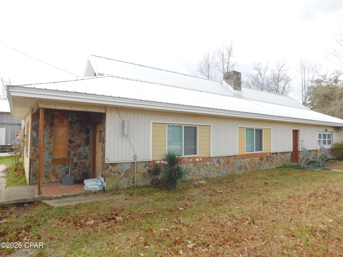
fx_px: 228
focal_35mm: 23
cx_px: 172
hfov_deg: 73.9
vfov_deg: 58.9
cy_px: 128
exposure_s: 1/640
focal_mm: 4
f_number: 3
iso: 125
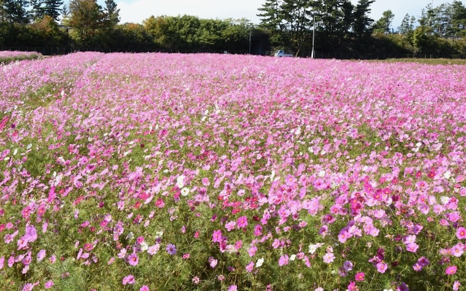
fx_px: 559
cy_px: 137
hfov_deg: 45.2
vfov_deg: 29.2
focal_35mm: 44
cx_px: 208
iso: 200
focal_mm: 32
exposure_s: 1/30
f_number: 25
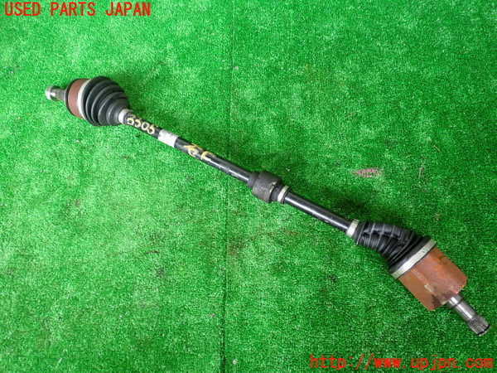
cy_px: 186
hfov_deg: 60.0
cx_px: 248
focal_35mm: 30
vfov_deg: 46.8
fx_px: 431
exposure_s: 1/30
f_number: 2.3
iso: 200
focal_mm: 5.4
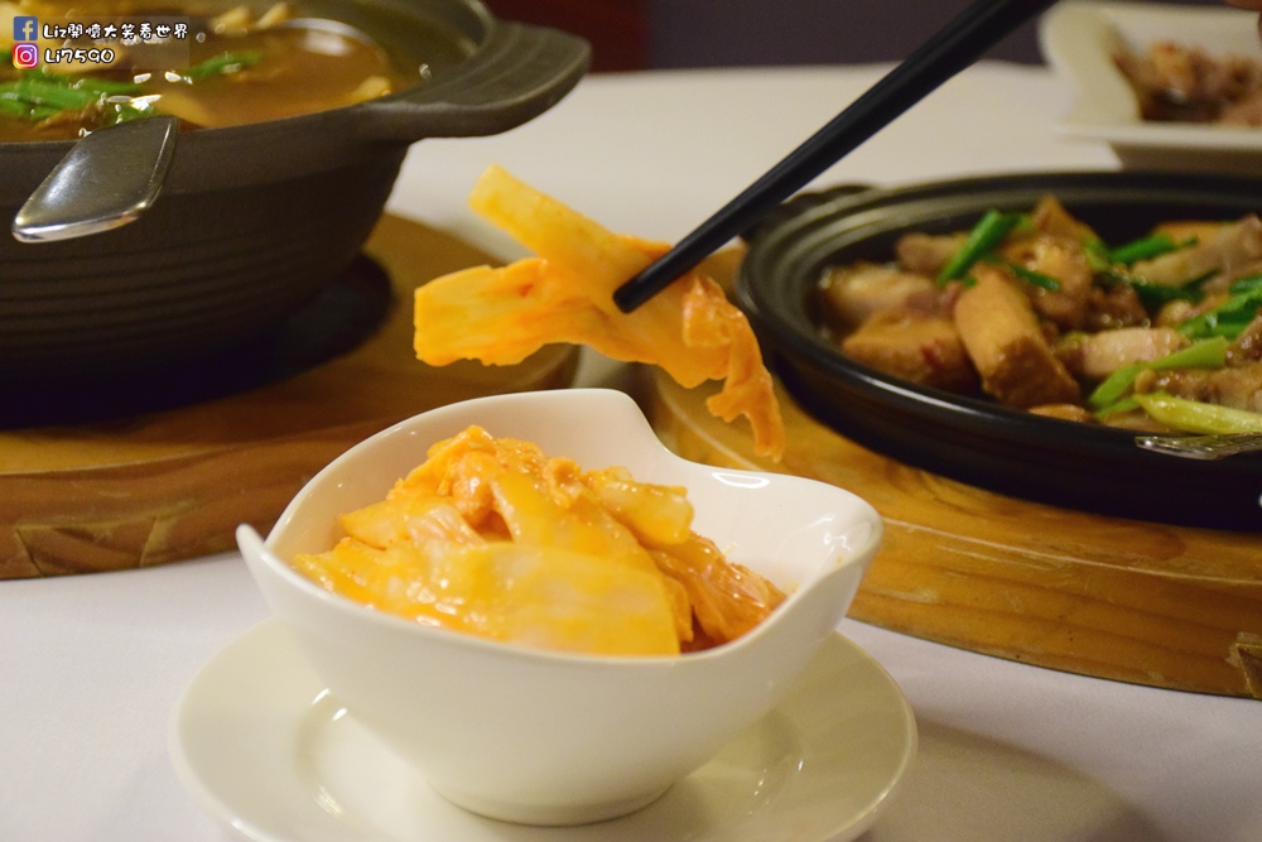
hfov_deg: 26.0
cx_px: 631
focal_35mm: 78
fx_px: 2735
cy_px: 421
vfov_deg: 17.5
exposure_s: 1/125
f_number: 5.6
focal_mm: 52
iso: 4000
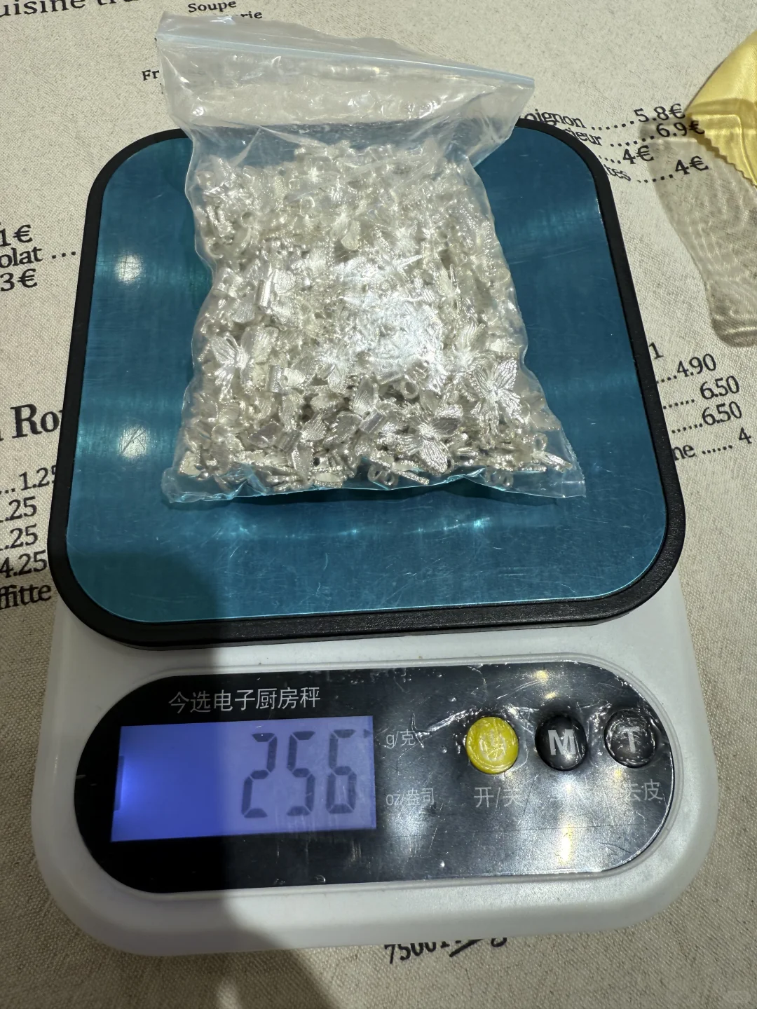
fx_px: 700
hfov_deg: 56.8
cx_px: 378
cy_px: 504
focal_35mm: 24
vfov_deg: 71.6
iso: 40
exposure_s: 1/158
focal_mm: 2.22
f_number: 2.2
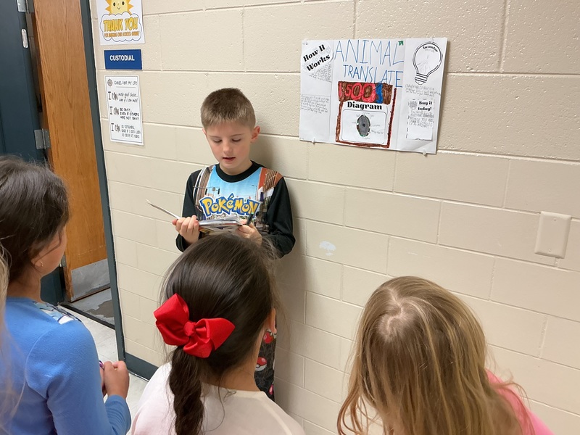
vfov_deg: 48.2
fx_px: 486
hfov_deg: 61.7
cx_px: 290
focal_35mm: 29
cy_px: 218
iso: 64
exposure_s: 1/60
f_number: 1.8
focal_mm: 3
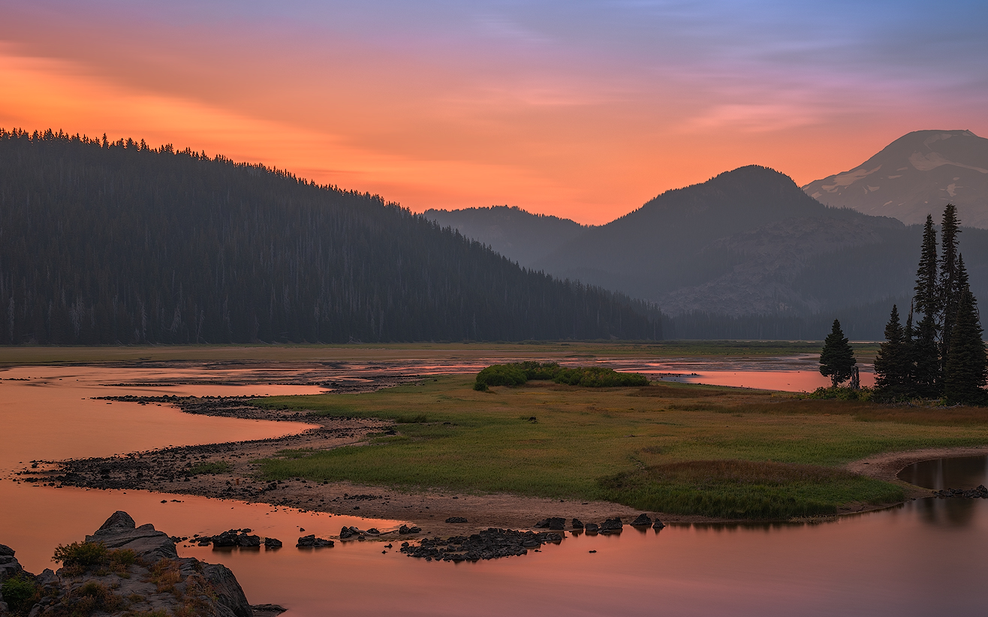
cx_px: 652
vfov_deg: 24.4
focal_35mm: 53
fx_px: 1427
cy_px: 355
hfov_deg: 37.8
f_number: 11
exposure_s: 107
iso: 100
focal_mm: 38
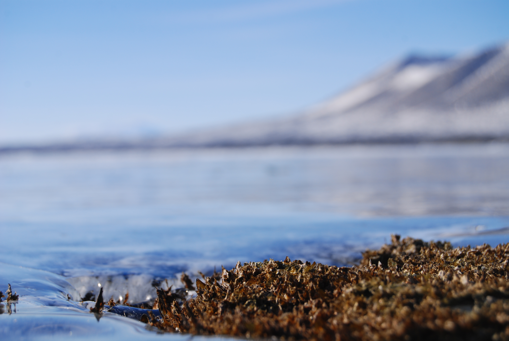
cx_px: 254
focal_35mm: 82
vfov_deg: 16.6
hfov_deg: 24.6
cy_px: 170
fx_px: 1168
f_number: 7.1
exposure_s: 1/400
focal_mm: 55
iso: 100
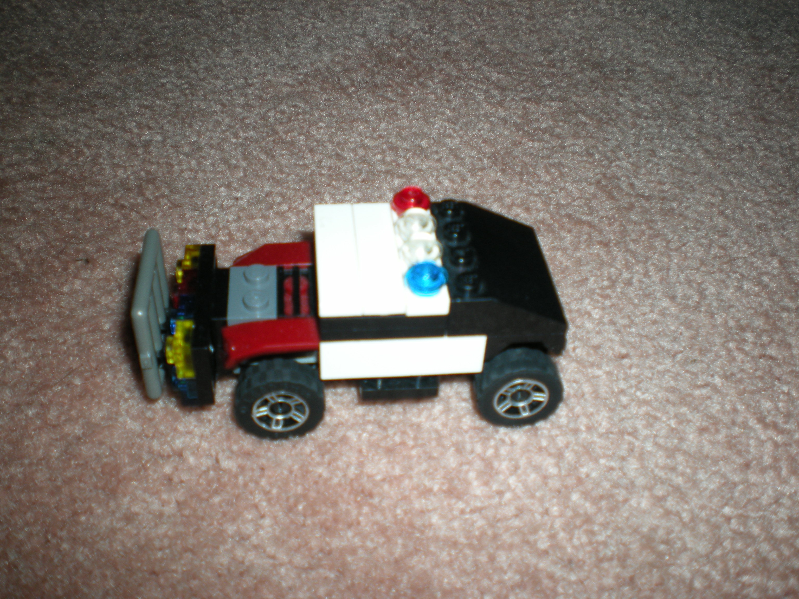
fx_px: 877
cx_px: 400
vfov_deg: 37.7
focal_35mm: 38
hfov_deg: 49.0
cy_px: 300
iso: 64
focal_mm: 6.3
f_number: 3.1
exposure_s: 1/60
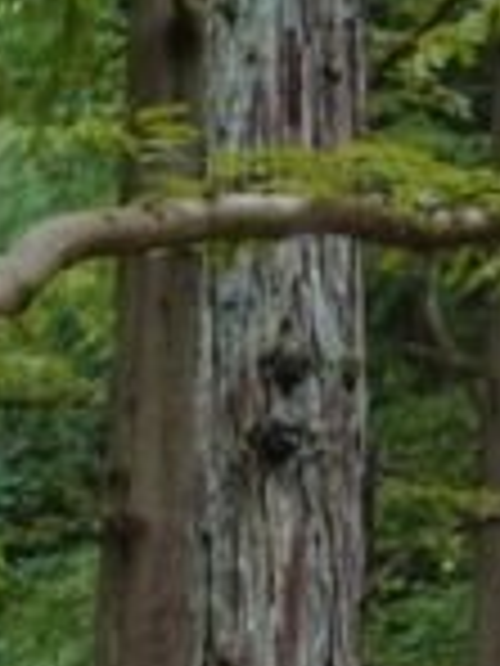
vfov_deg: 5.9
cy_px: 189
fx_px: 6413
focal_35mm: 333
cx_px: 2185
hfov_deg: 4.1
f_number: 2.8
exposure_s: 1/50
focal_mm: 18.51
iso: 160
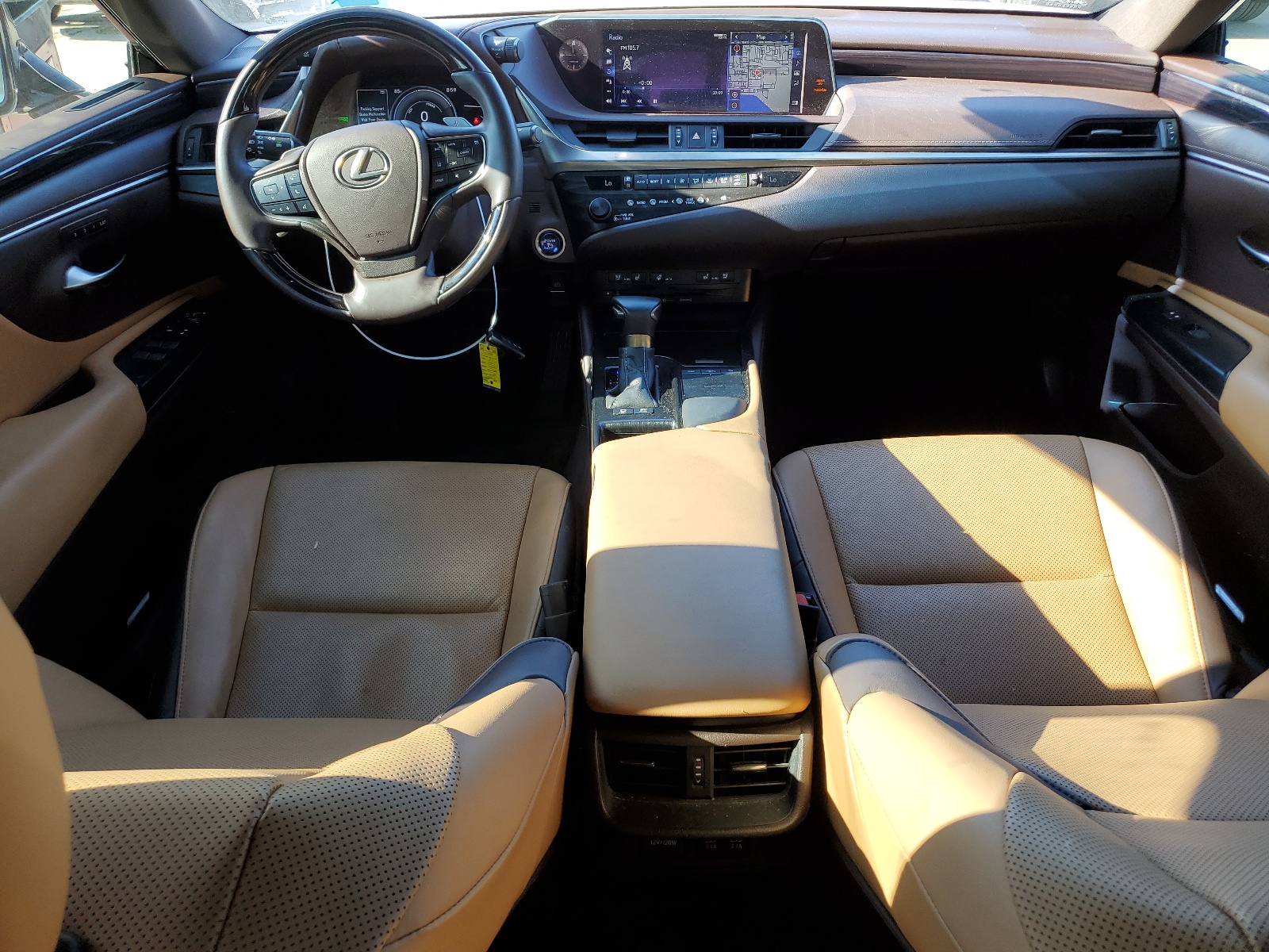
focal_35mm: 26
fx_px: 953
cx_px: 634
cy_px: 476
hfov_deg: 67.3
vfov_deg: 53.1
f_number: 1.5
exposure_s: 1/143
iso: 50
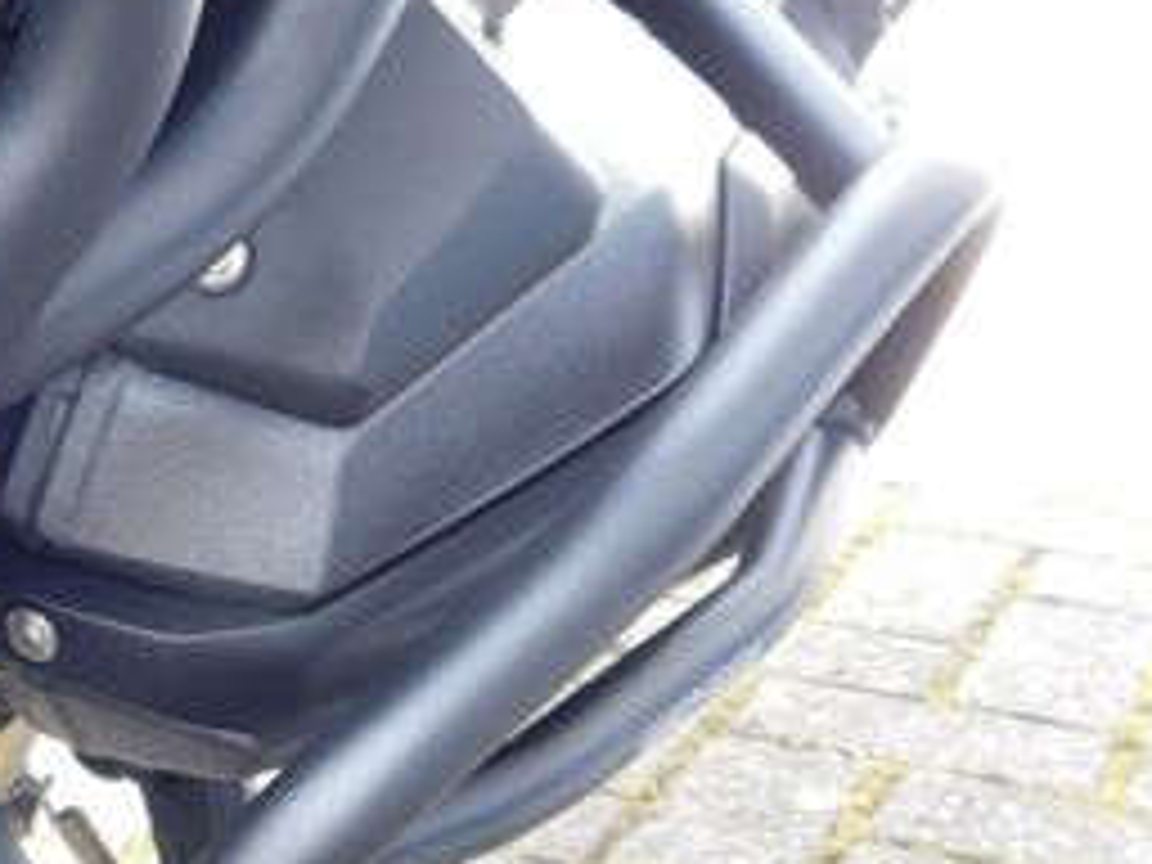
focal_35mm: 75
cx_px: -27
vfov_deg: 19.6
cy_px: 518
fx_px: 2496
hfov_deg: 24.7
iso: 125
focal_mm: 5.3
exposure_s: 1/40
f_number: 3.2
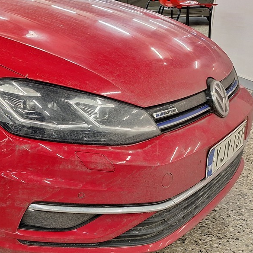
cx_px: -38
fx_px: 413
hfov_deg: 29.9
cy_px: 66
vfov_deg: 33.4
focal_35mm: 50
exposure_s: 1/50
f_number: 1.8
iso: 100
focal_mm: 5.54
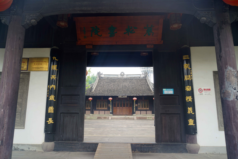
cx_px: 119
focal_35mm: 24
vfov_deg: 53.1
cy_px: 80
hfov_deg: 73.7
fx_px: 159
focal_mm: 24
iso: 100
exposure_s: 1/60
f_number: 5
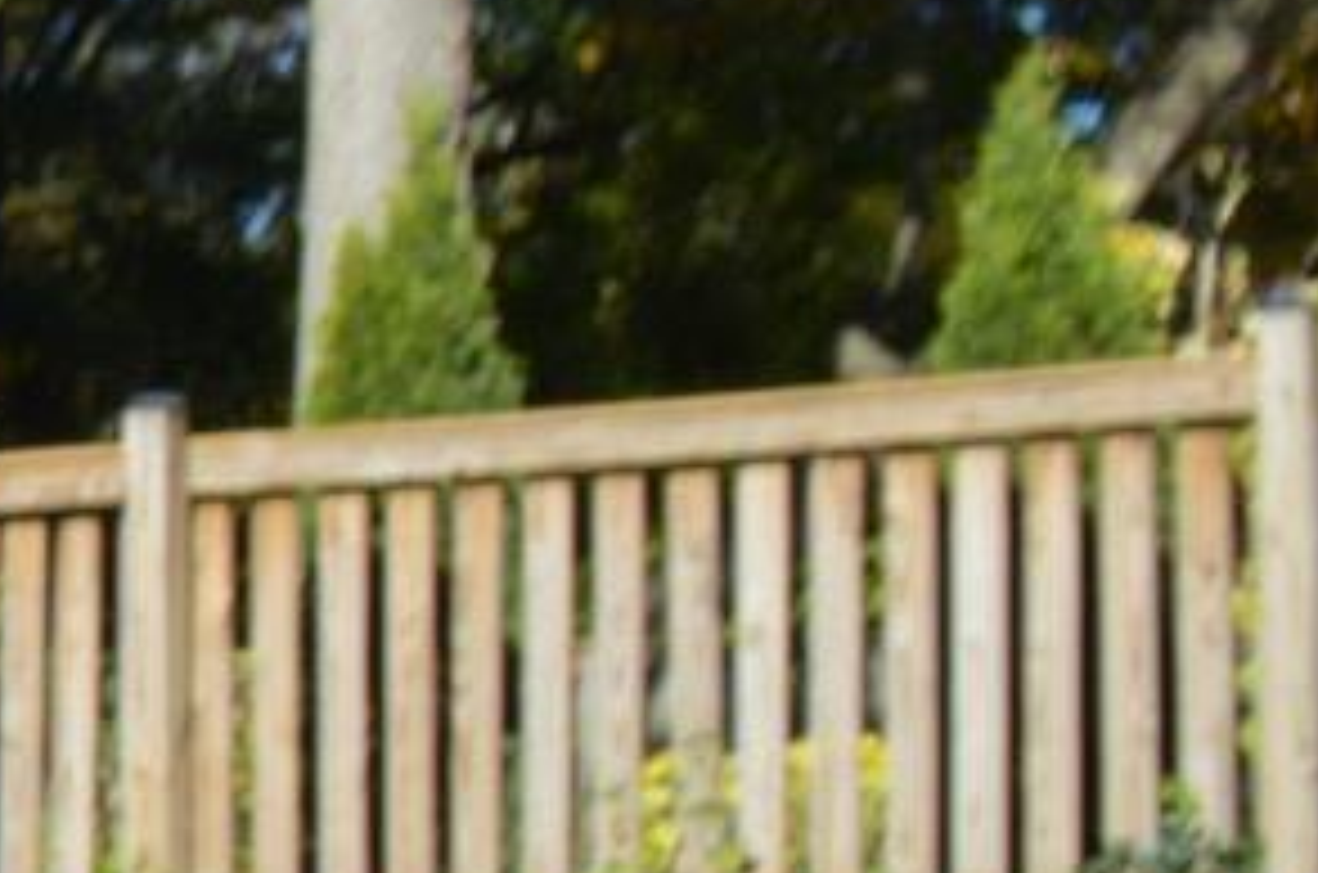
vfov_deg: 7.1
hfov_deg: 8.8
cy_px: 1190
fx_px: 6904
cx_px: -2730
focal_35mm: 189
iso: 100
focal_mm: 18
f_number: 8
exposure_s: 1/250
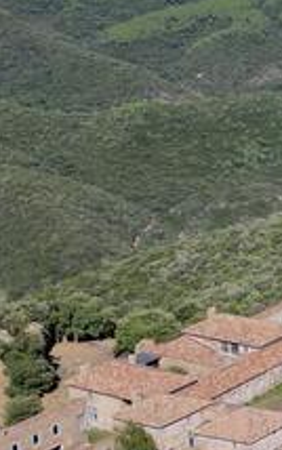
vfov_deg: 21.8
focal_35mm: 95
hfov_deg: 12.4
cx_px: 535
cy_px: 275
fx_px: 1167
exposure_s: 1/3200
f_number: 1.7
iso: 100
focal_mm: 6.72
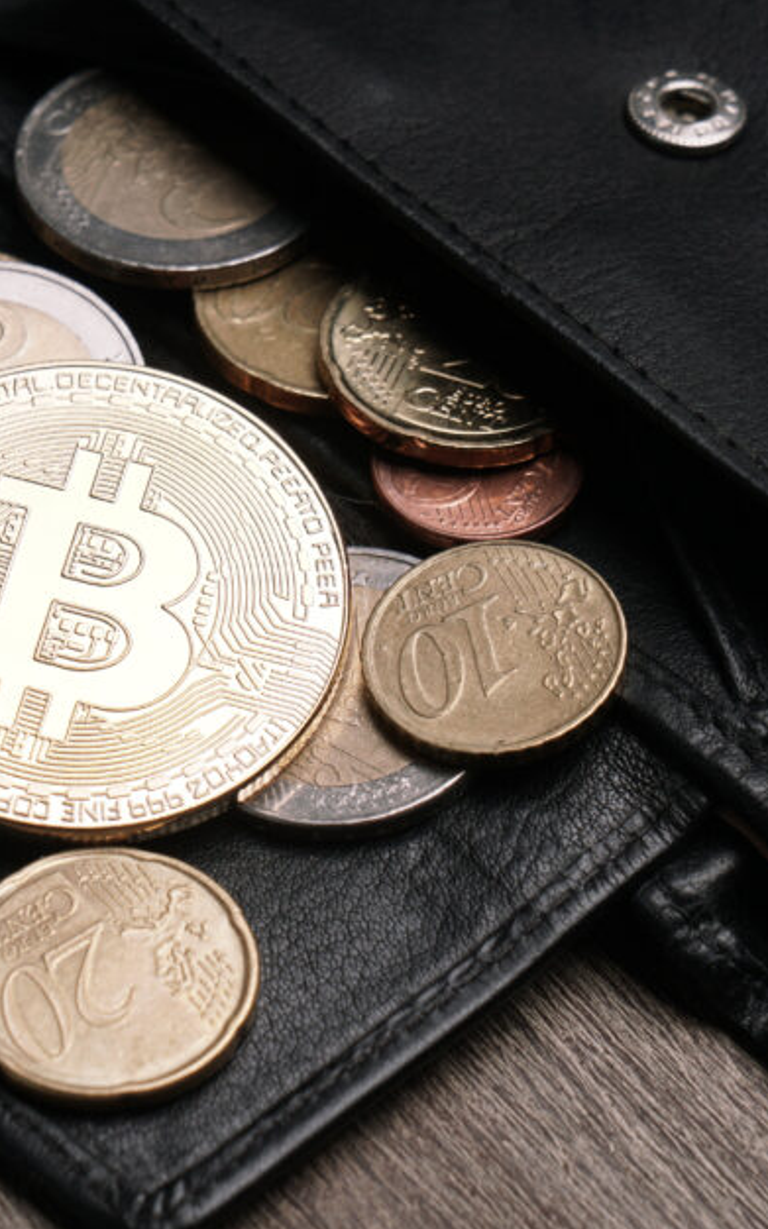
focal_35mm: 175
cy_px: 633
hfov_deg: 7.5
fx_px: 5863
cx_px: 75
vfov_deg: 12.0
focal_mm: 70
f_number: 8
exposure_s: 1/160
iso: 100
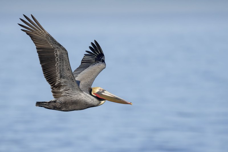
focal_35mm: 531
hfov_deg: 3.9
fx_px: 3364
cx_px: 114
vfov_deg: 2.6
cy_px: 76
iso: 1250
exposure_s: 1/4000
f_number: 8
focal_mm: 531
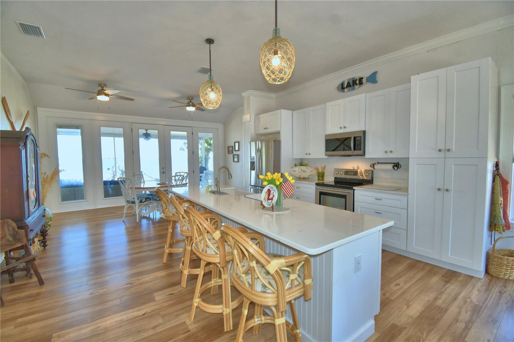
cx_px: 257
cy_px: 171
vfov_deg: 77.3
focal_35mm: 15
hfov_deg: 100.4
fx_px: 214
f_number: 4.5
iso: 200
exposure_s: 1/50
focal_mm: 10
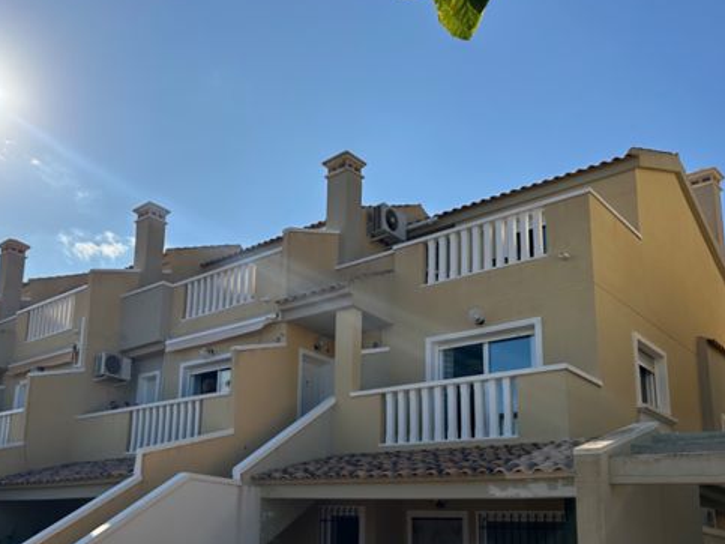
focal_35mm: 35
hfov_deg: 51.3
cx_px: 223
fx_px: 733
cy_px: 377
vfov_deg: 40.0
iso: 80
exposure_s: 1/10753
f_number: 1.78
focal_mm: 6.86
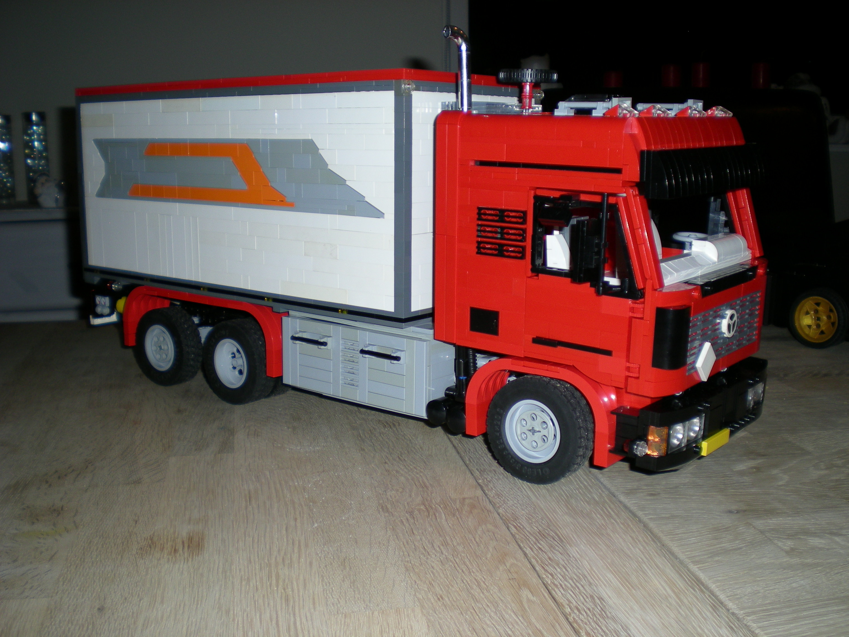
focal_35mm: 38
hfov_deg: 49.0
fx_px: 932
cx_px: 424
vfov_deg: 37.7
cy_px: 318
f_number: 3.1
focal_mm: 6.3
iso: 50
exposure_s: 1/60
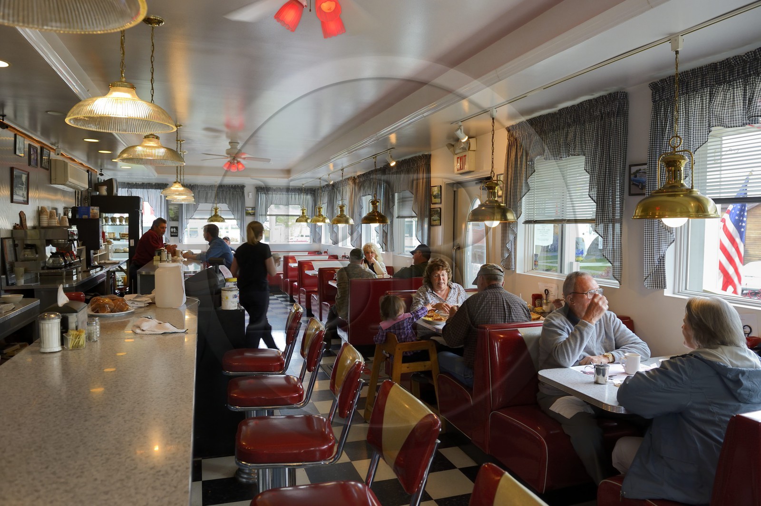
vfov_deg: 53.1
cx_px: 380
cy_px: 253
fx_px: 507
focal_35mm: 24
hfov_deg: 73.8
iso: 800
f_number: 5
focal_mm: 24
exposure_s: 1/60
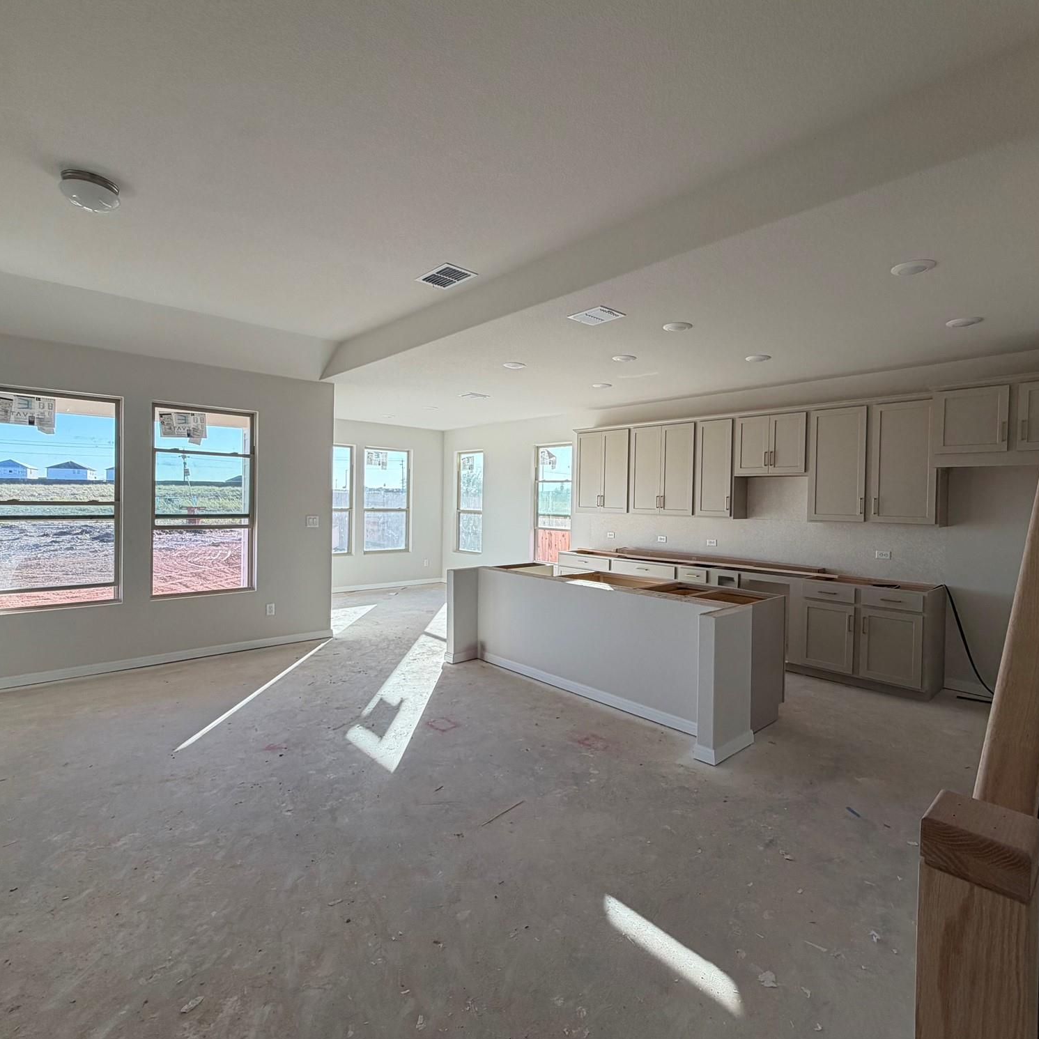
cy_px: 507
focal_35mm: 17
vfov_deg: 84.0
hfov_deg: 83.8
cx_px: 567
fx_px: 577
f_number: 2.2
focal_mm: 2.22
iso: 64
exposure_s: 1/197
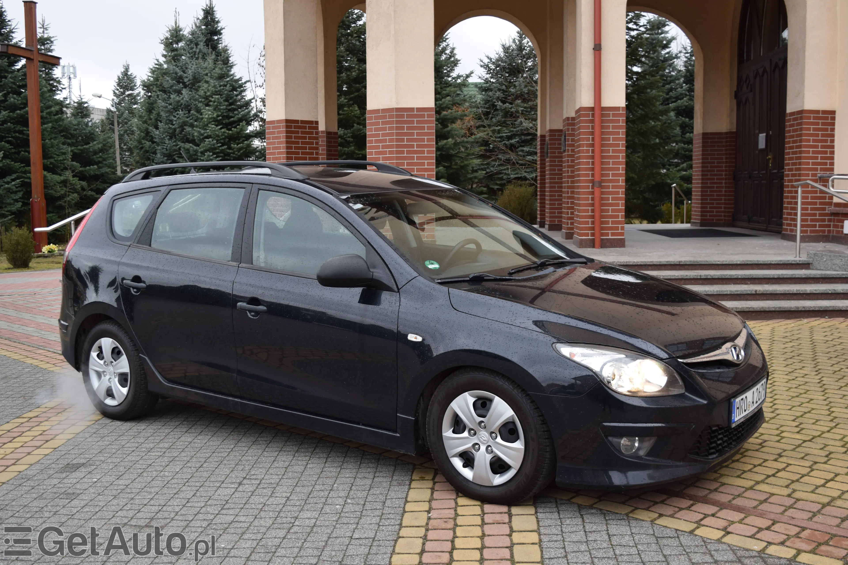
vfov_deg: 35.5
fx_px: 883
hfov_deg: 51.3
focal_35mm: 38
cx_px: 424
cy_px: 282
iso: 400
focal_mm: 25
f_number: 5.6
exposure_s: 1/125
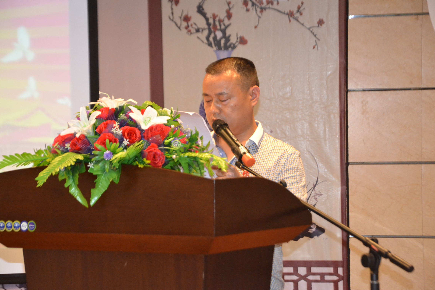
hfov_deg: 16.9
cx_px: 218
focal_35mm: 121
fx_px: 1462
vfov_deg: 11.3
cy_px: 145
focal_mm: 80
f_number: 5.3
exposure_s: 1/60
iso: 2200
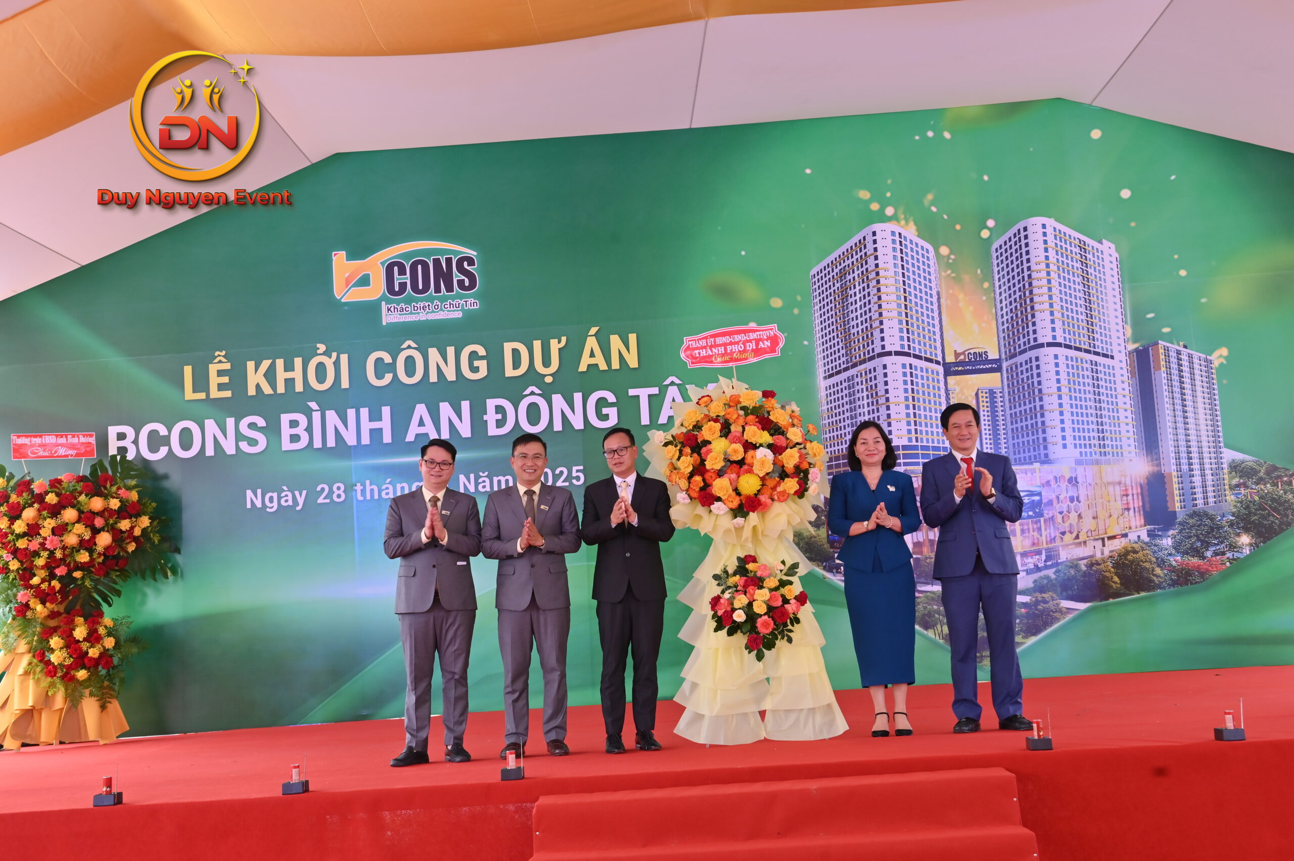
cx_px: 647
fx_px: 1365
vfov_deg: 35.0
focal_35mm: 38
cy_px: 430
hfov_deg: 50.7
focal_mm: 38
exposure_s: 1/125
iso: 400
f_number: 5.6
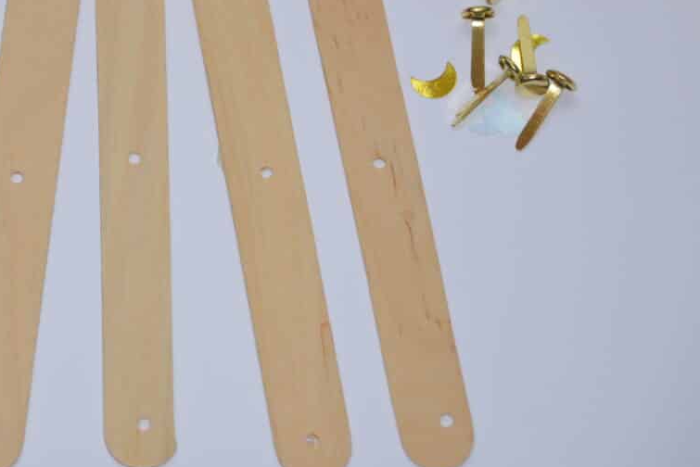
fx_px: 7119
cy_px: 72
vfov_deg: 3.8
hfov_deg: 5.6
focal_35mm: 366
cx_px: 129
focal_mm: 180
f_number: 5.6
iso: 800
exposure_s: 1/60
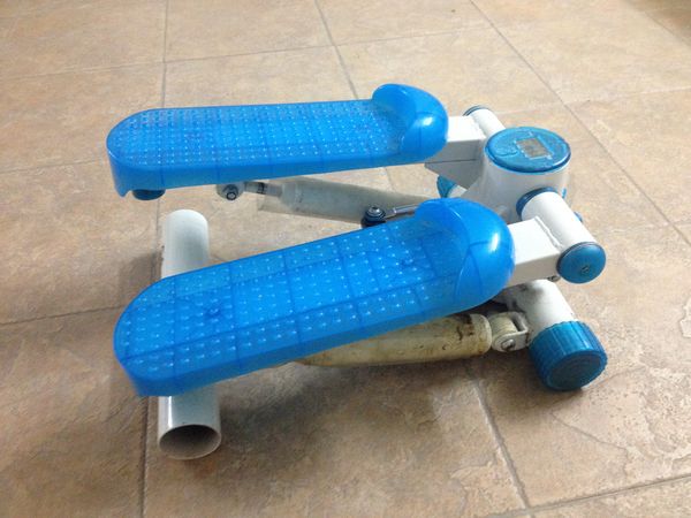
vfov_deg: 40.7
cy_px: 259
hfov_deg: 52.6
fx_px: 699
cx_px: 346
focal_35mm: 35
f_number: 2.4
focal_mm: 4.28
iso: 320
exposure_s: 1/20
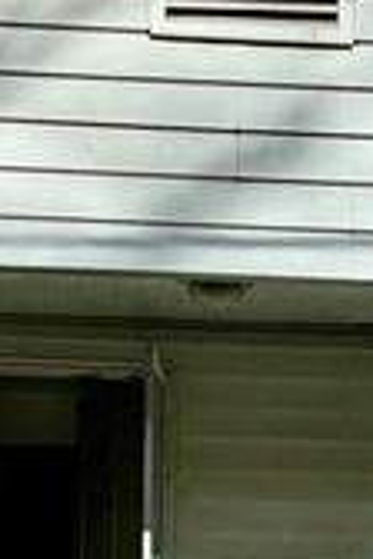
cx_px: 150
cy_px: 466
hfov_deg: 15.3
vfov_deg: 22.5
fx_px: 1383
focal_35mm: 89
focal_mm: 2.22
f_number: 2.2
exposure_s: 1/4630
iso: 50
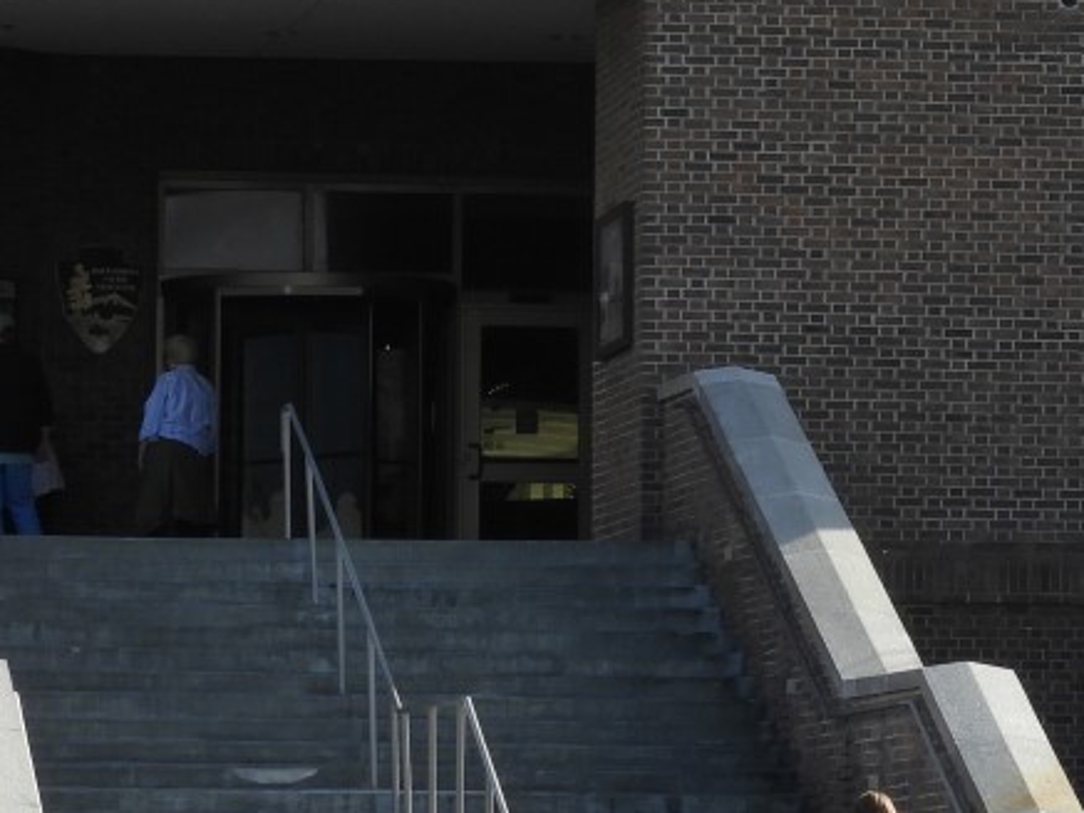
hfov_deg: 7.1
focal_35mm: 280
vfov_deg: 5.3
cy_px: 55
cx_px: 814
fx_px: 8771
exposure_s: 1/400
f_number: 4.5
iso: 100
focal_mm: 15.2
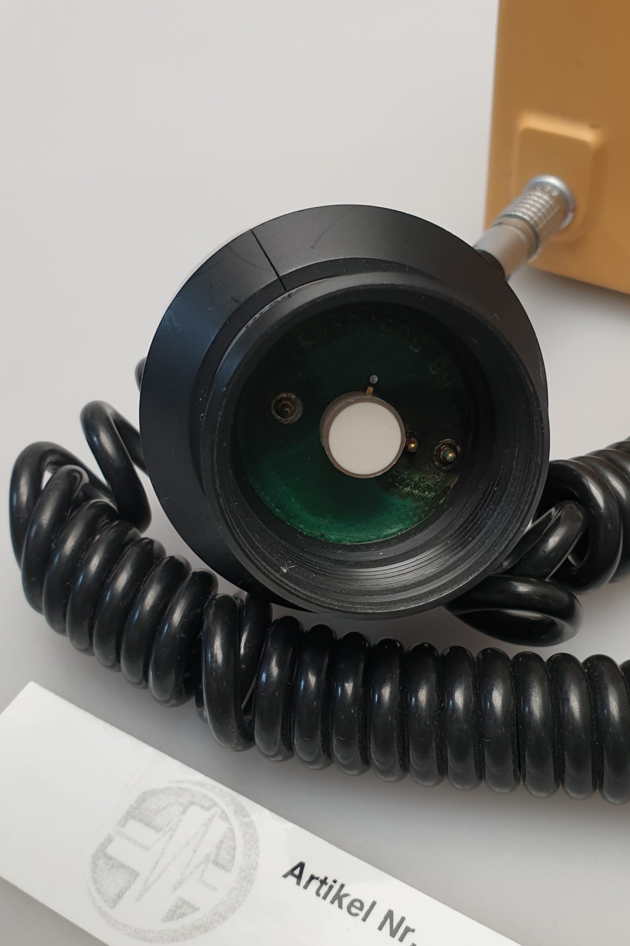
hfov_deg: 34.1
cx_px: 363
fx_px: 1024
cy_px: 532
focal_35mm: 39
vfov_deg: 49.4
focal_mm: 4.3
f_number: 2.4
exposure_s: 1/50
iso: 64
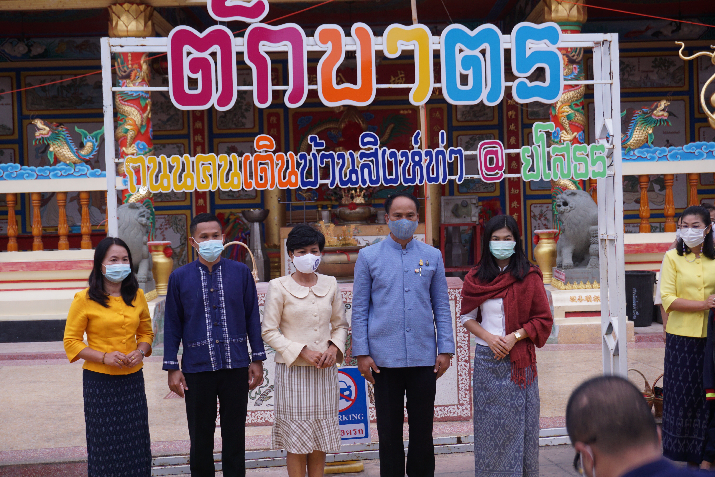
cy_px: 238
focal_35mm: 57
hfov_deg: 35.1
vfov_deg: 23.8
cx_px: 358
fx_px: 1132
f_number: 5.6
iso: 250
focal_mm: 38
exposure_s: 1/60
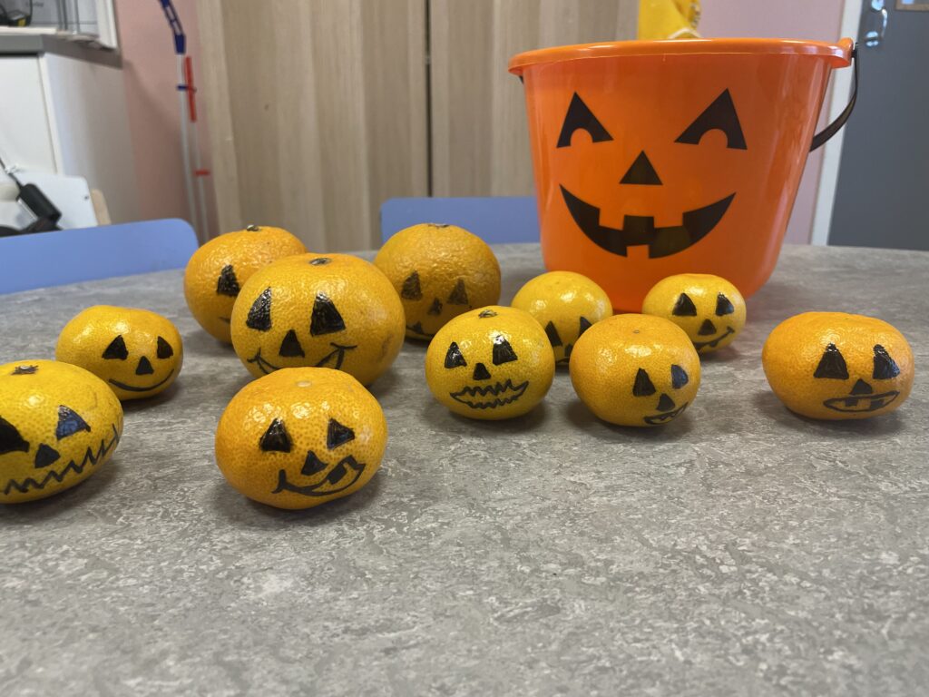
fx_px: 698
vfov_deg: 53.1
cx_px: 464
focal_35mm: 26
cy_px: 348
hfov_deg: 67.3
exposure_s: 1/100
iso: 125
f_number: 1.6
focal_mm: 4.2
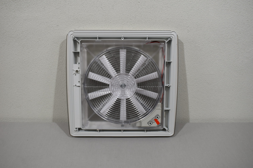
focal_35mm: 38
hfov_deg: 51.3
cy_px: 84
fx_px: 264
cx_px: 126
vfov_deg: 35.5
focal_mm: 25
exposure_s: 1/125
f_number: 5.6
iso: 320
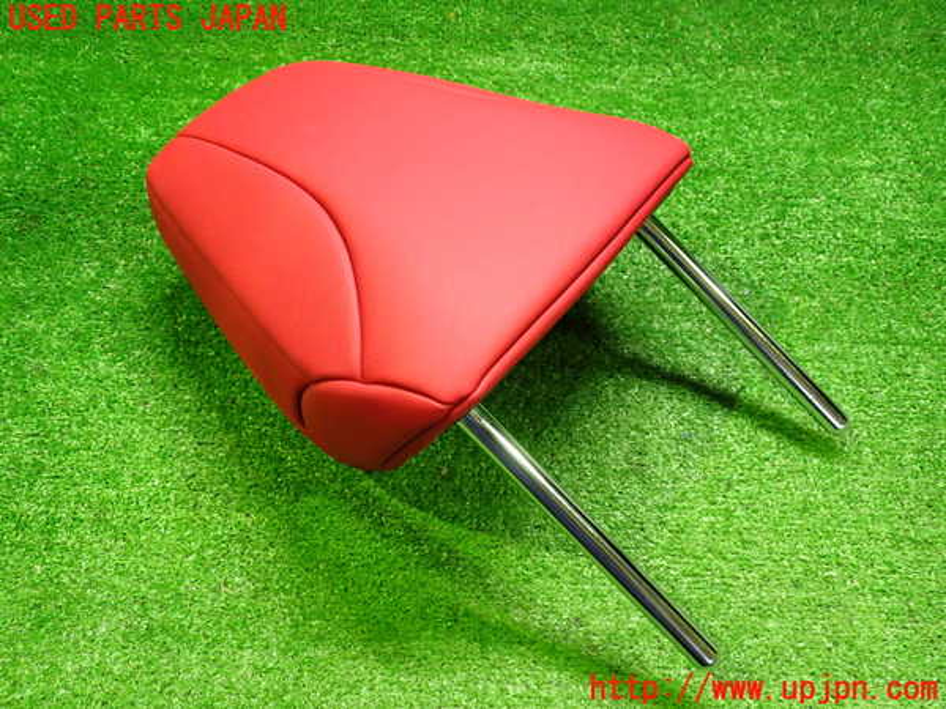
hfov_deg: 60.0
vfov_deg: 46.8
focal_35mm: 30
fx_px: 820
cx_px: 473
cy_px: 354
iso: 640
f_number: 2.3
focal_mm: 5.4
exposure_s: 1/30
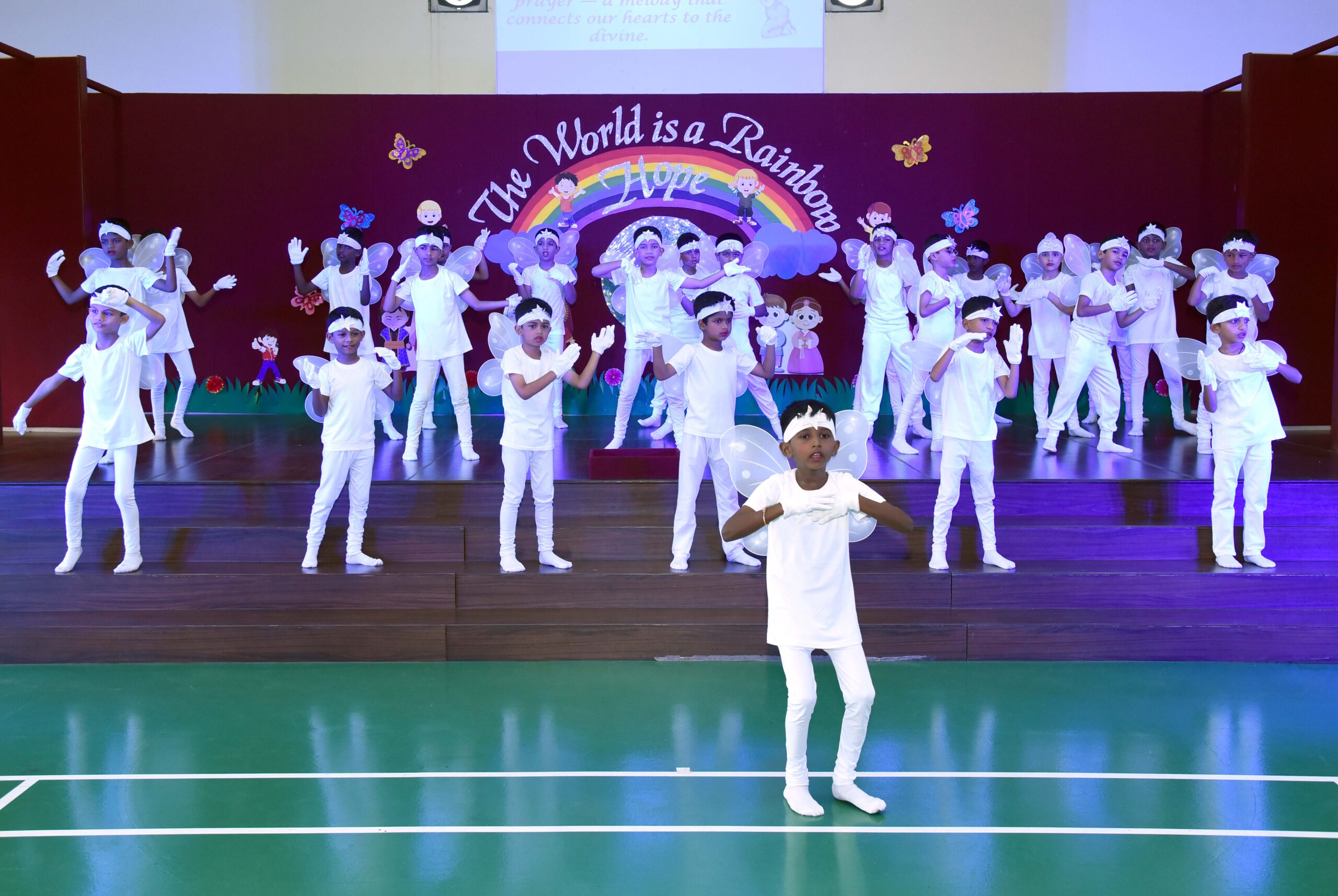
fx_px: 1191
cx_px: 669
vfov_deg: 41.2
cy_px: 448
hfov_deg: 58.6
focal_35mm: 32
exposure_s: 1/160
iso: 1600
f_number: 5
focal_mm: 32
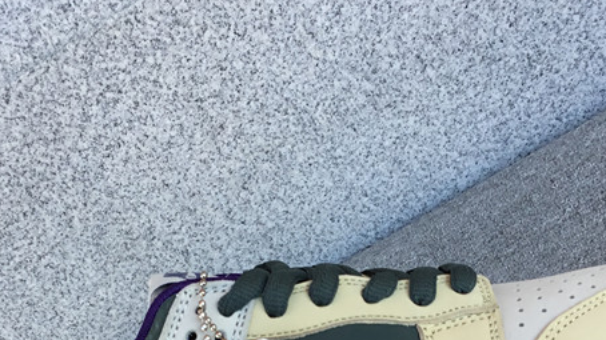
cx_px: 326
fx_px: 1076
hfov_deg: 31.4
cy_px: 371
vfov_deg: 17.4
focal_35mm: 67
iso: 25
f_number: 2.4
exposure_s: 1/160
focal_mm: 3.3
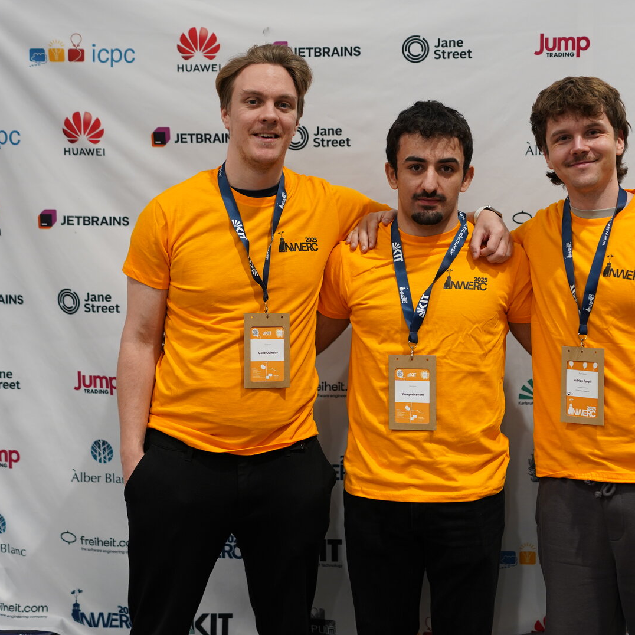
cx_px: 405
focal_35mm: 64
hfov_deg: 26.8
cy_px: 317
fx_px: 1328
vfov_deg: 26.9
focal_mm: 50
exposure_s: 1/125
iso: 640
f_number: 2
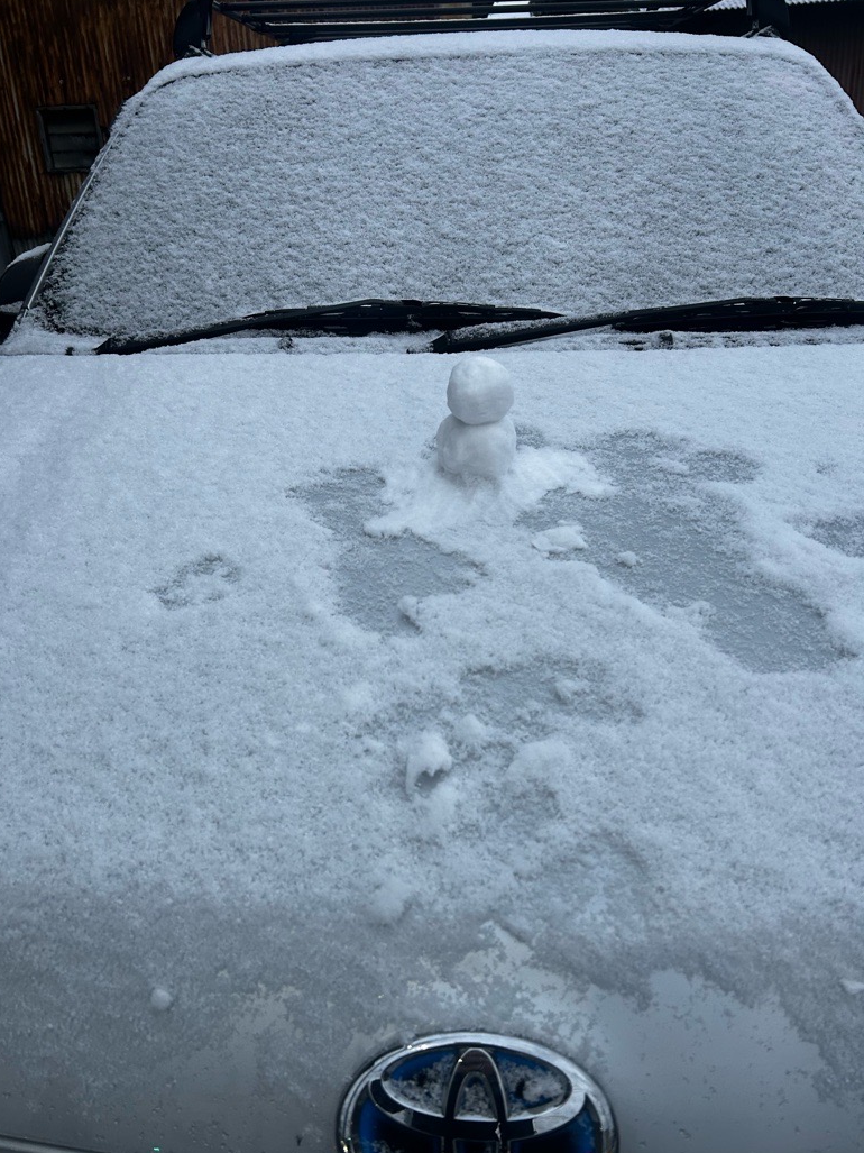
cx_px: 416
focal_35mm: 27
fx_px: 899
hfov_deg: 51.3
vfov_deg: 65.3
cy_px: 591
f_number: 1.5
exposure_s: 1/121
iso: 100
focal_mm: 5.7
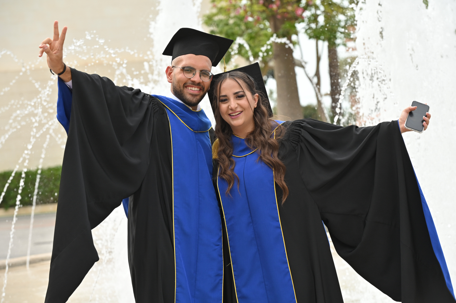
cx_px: 228
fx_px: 2026
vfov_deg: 8.6
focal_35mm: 160
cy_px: 152
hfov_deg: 12.8
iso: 320
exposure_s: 1/400
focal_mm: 160
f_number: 7.1
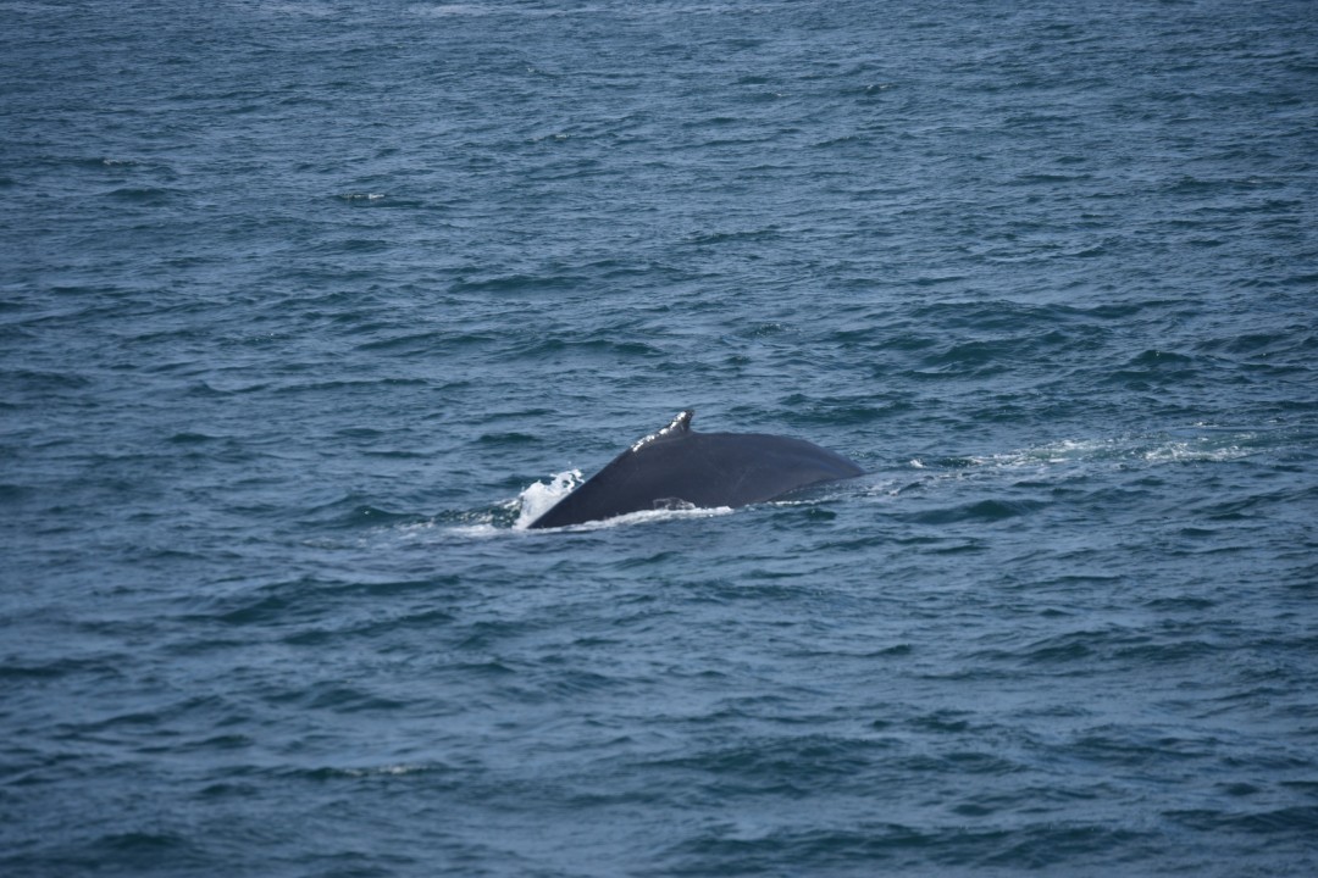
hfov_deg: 8.9
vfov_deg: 5.9
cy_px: 439
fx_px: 8511
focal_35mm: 232
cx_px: 659
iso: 200
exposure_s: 1/1600
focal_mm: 155
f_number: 5.6
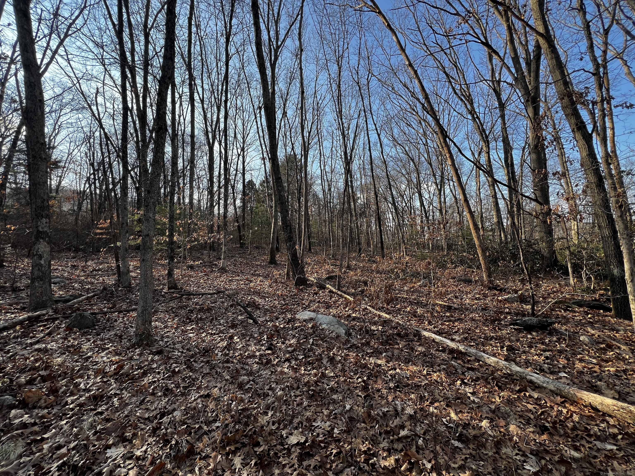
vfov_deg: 89.9
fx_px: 238
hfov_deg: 106.2
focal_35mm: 13
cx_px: 318
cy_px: 238
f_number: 1.8
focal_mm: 1.57
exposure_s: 1/269
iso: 32
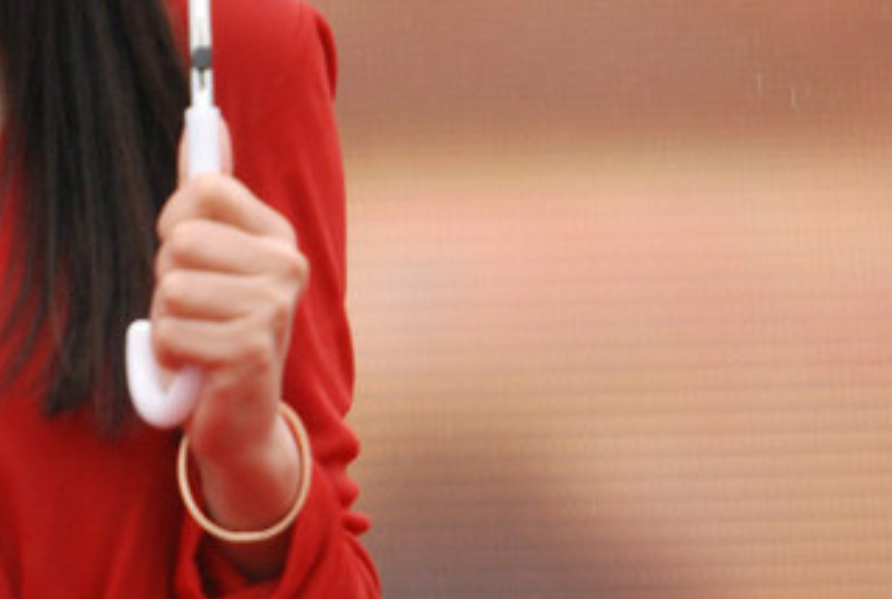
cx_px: -285
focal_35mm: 1100
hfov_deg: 1.9
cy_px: 71
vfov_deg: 1.3
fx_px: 27303
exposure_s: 1/400
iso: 250
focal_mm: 195
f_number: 2.8
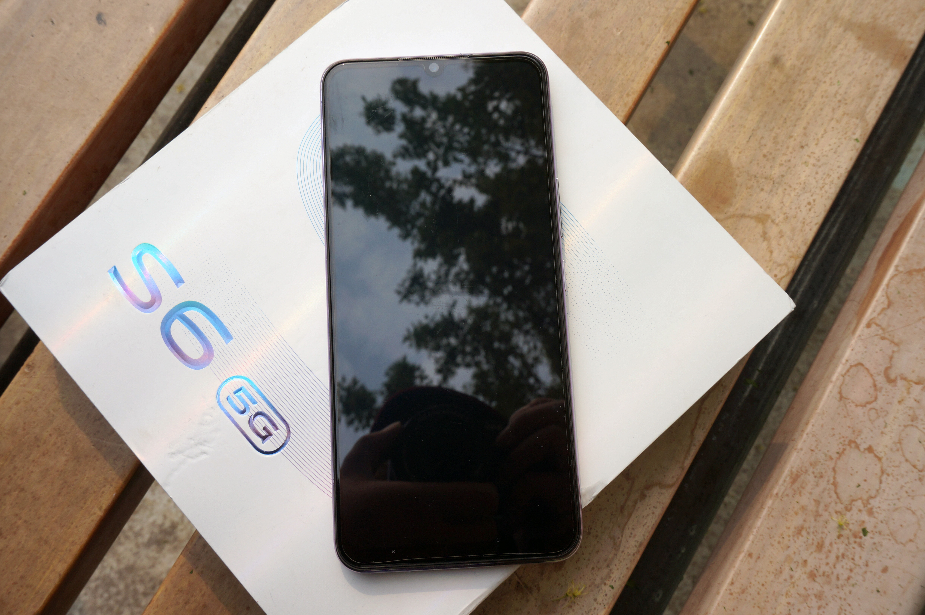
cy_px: 308
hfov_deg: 55.2
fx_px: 886
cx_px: 462
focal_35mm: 34
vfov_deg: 38.3
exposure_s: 1/160
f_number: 11
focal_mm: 23
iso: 200
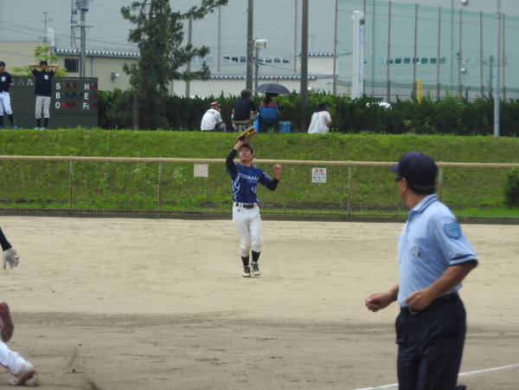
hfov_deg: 9.0
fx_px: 3298
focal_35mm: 220
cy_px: 195
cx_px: 260
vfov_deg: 6.8
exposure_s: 1/500
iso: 100
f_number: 5.3
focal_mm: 39.4
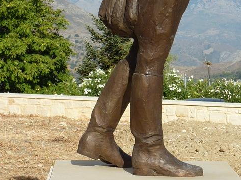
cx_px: 174
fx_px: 1225
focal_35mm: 176
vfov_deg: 8.3
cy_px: -38
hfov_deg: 11.2
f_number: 5
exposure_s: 1/500
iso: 80
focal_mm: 12.8
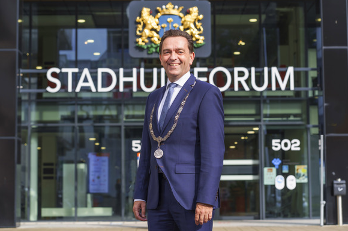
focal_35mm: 88
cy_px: 113
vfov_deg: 15.5
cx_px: 178
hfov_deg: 23.1
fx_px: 850
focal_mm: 85
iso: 100
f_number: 5.6
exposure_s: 1/250
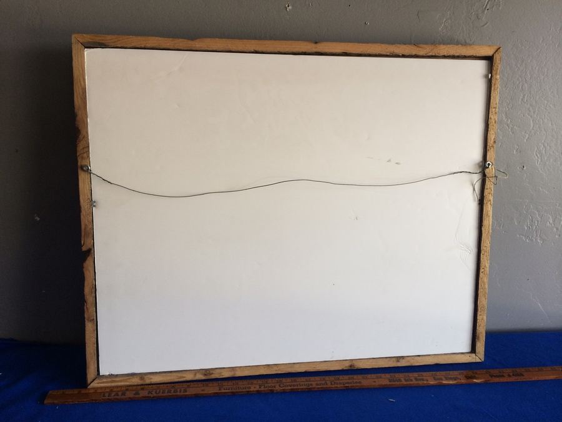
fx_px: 487
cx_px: 281
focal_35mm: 30
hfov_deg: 60.0
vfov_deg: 46.8
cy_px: 211
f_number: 2.2
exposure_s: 1/40
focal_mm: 4.12
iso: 40
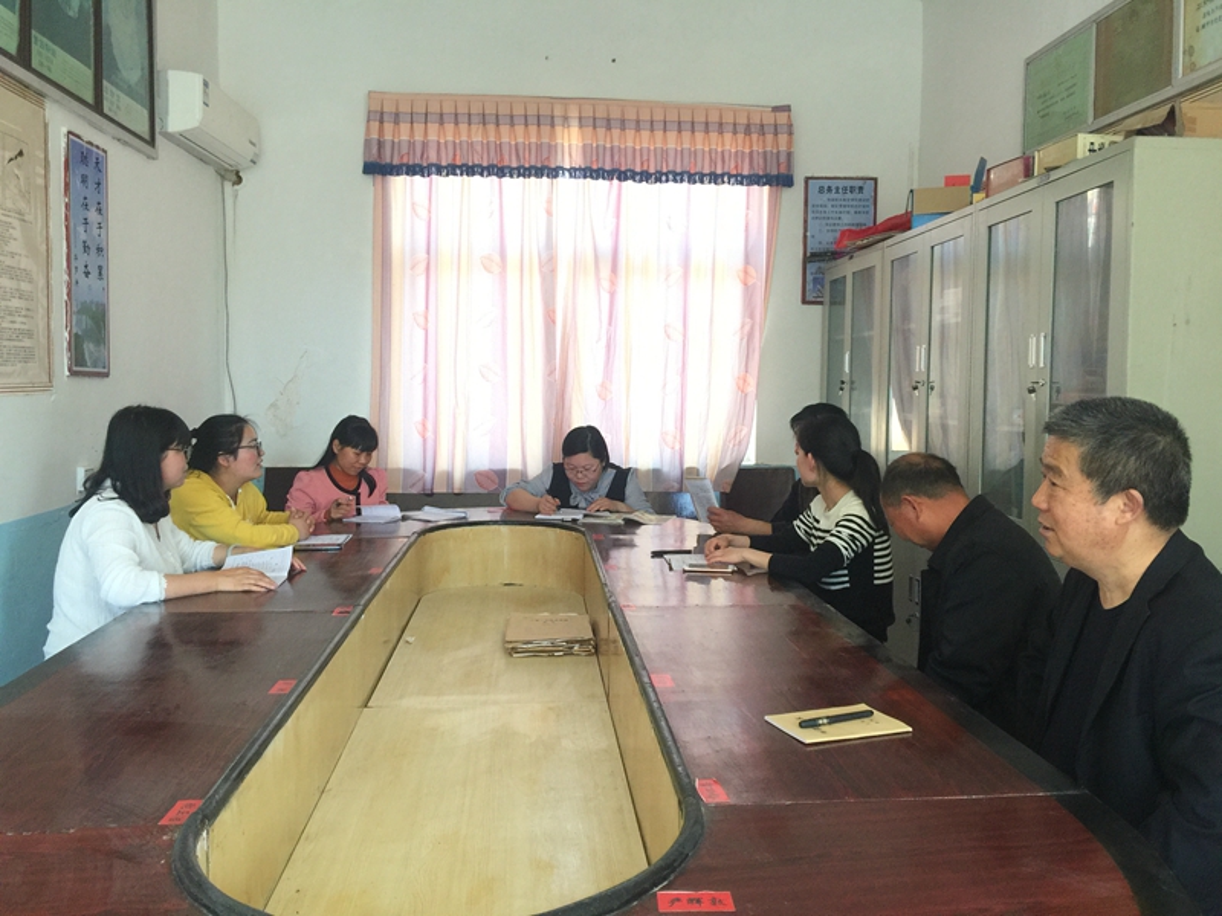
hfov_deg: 61.7
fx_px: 1024
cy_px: 458
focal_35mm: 29
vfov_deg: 48.2
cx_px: 611
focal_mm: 4.15
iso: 64
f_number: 2.2
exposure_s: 1/33
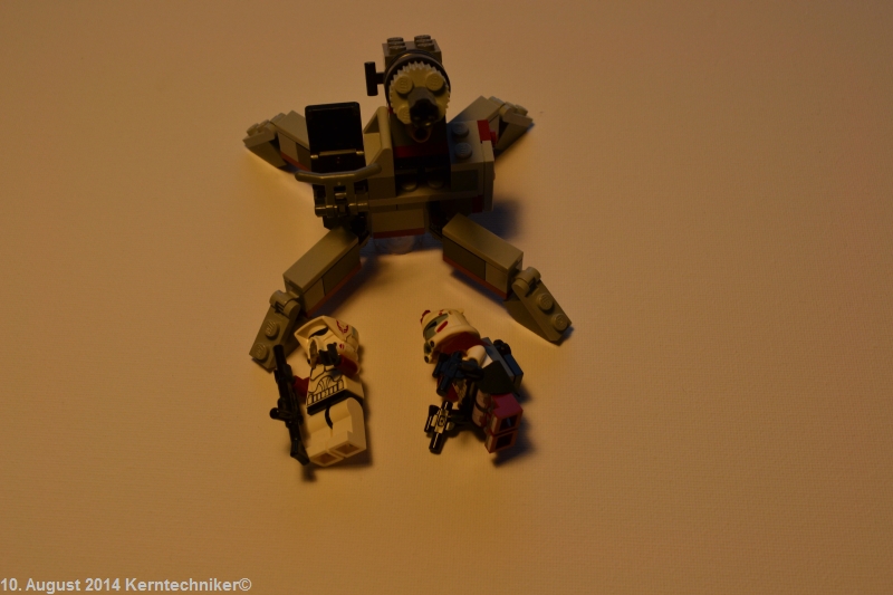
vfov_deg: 28.1
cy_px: 298
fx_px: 1190
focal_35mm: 48
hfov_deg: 41.1
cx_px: 446
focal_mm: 32
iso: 400
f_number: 8
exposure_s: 1/100
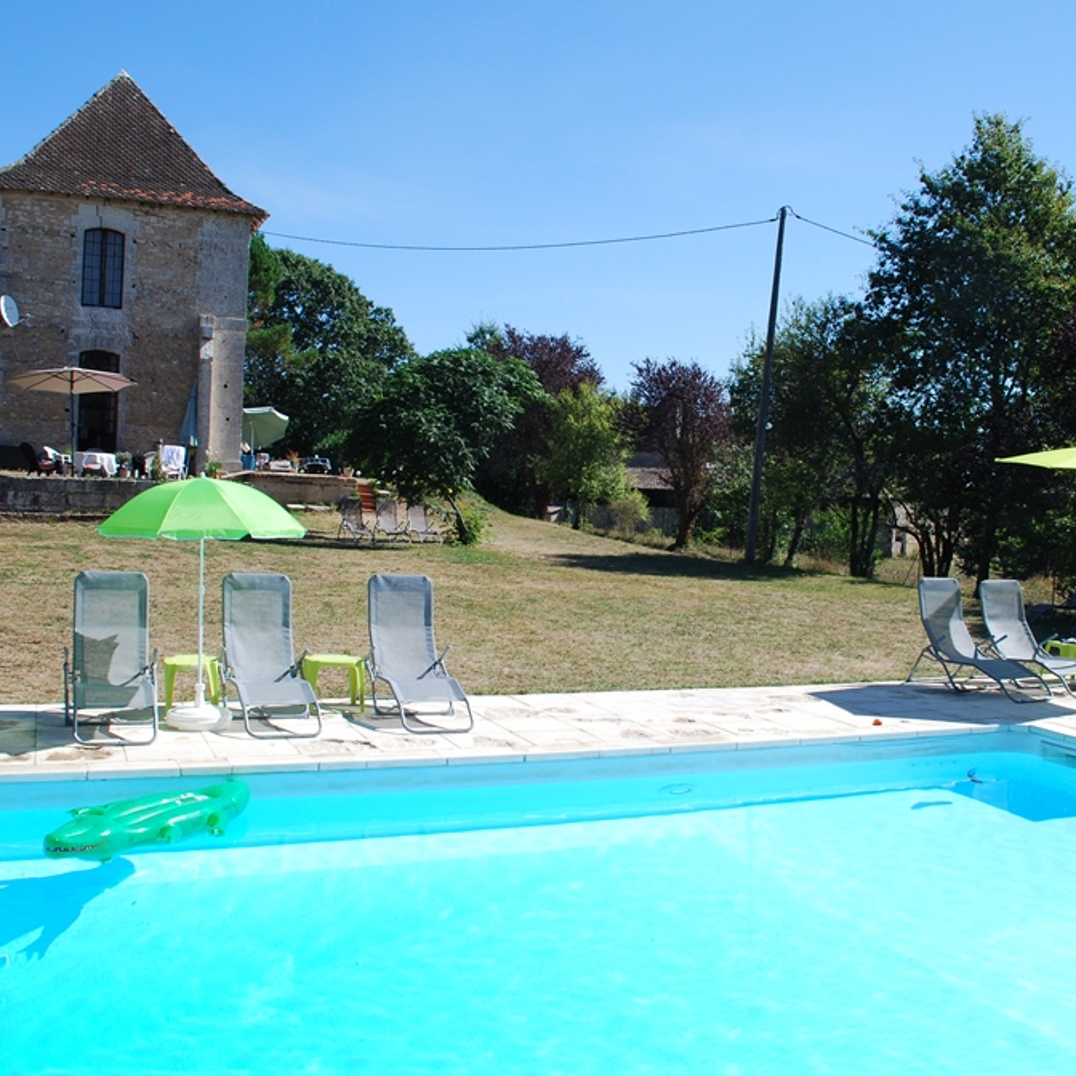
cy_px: 536
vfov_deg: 47.2
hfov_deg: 47.1
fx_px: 1231
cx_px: 616
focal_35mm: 35
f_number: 10
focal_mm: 18
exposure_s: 1/250
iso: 200
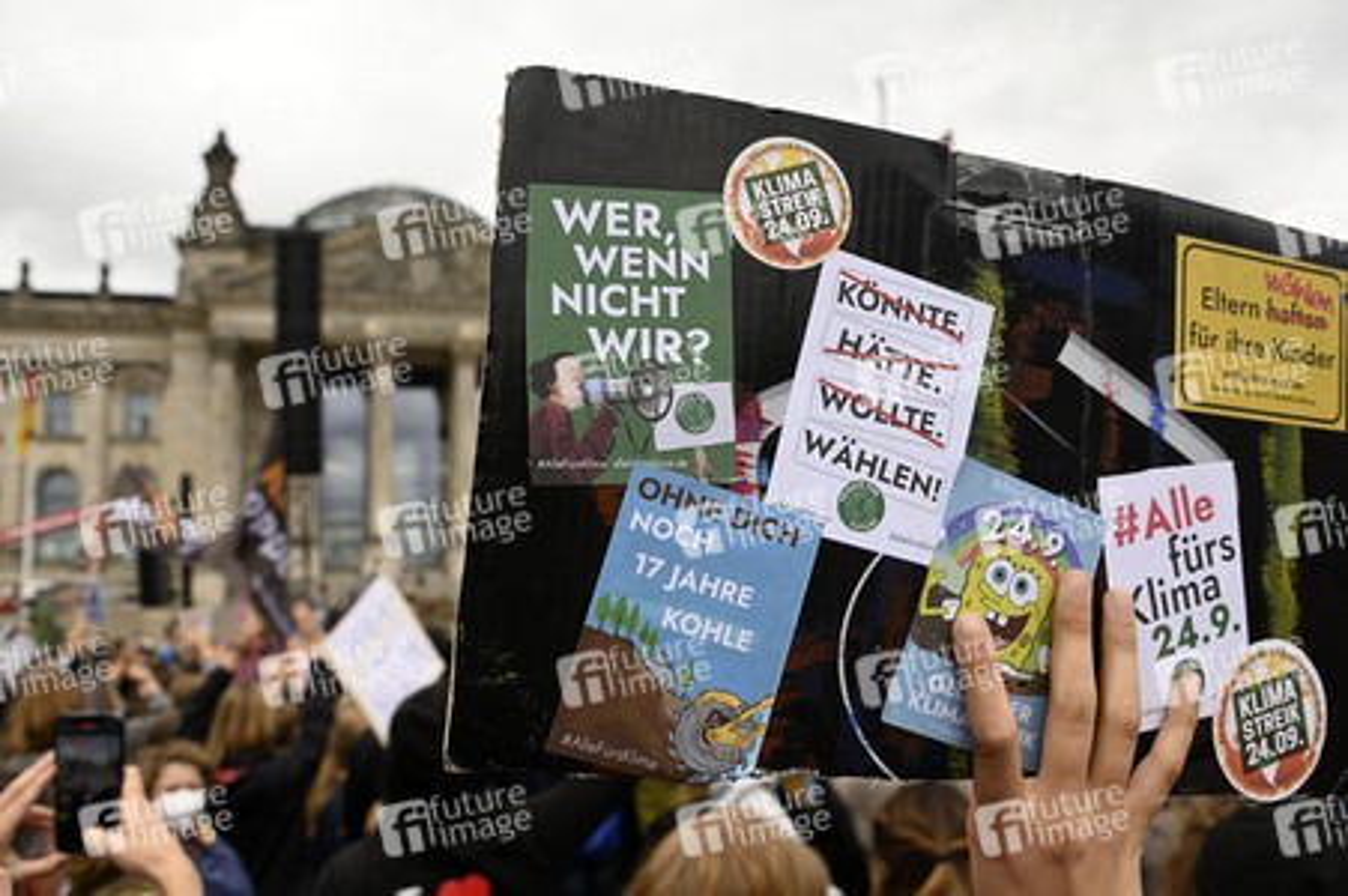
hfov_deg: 58.8
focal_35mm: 32
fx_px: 1197
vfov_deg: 41.1
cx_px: 674
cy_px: 448
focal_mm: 32
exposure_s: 1/1250
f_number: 6.3
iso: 1250
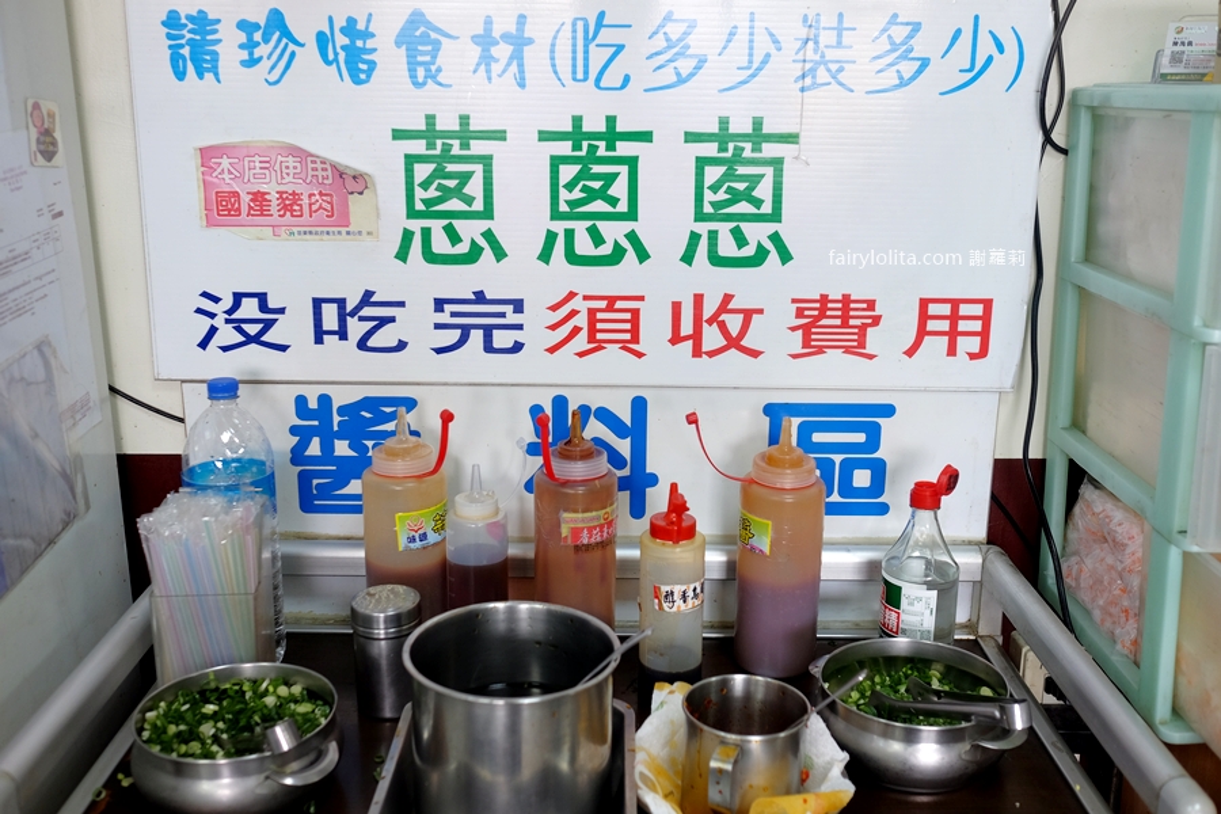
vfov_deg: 37.9
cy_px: 407
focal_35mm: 35
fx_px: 1187
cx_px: 610
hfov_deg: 54.4
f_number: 2.8
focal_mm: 23
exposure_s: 1/56
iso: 320
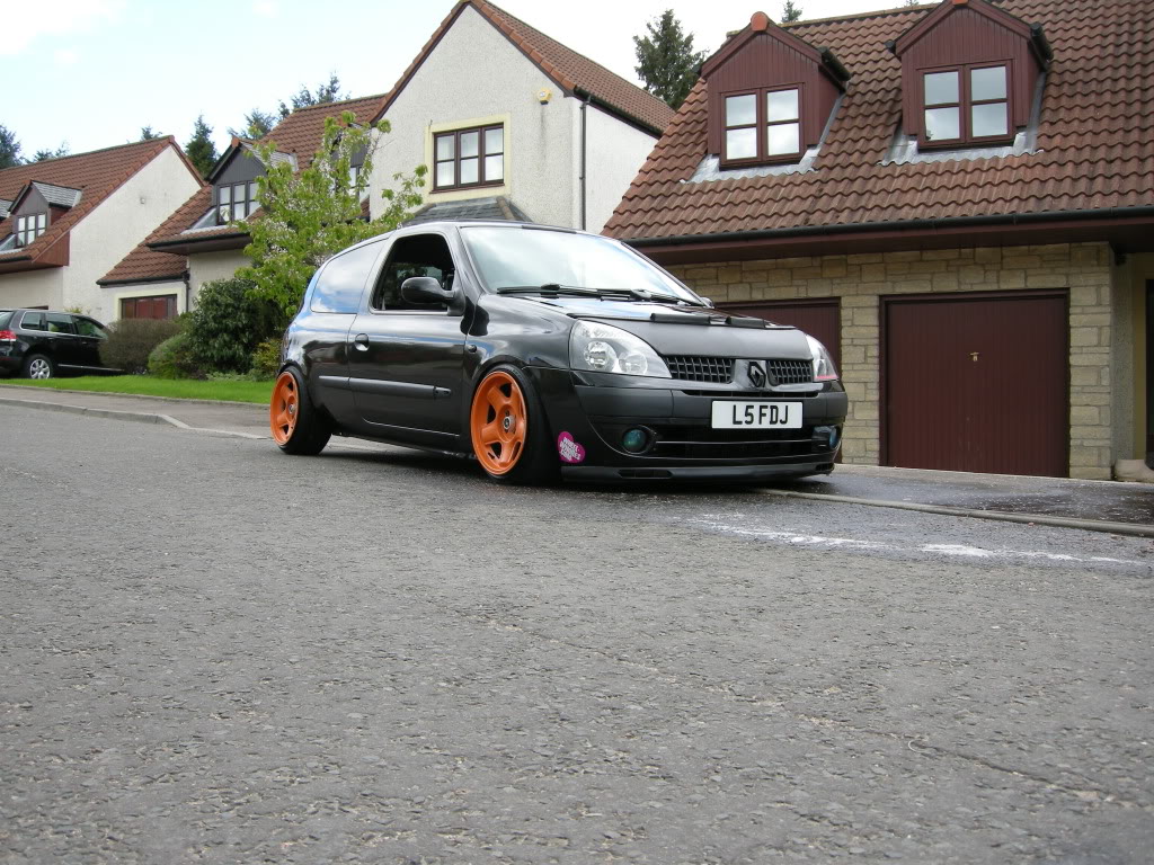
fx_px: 1200
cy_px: 432
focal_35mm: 36
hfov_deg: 51.4
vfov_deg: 39.7
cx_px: 577
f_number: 3.8
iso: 64
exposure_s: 1/122
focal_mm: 7.5
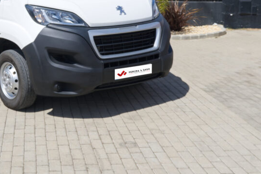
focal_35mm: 57
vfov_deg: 23.1
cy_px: 13
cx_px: 45
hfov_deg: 33.8
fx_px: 413
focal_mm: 20.3
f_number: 9
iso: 160
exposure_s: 1/320
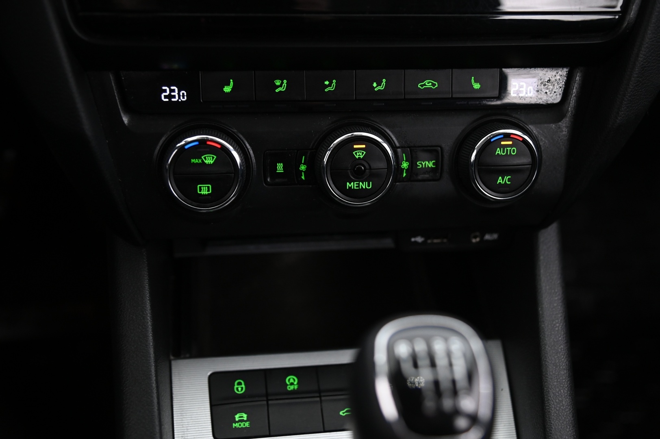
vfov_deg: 29.2
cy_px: 220
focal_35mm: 46
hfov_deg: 42.8
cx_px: 330
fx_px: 843
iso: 2000
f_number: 4
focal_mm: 46
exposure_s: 1/15
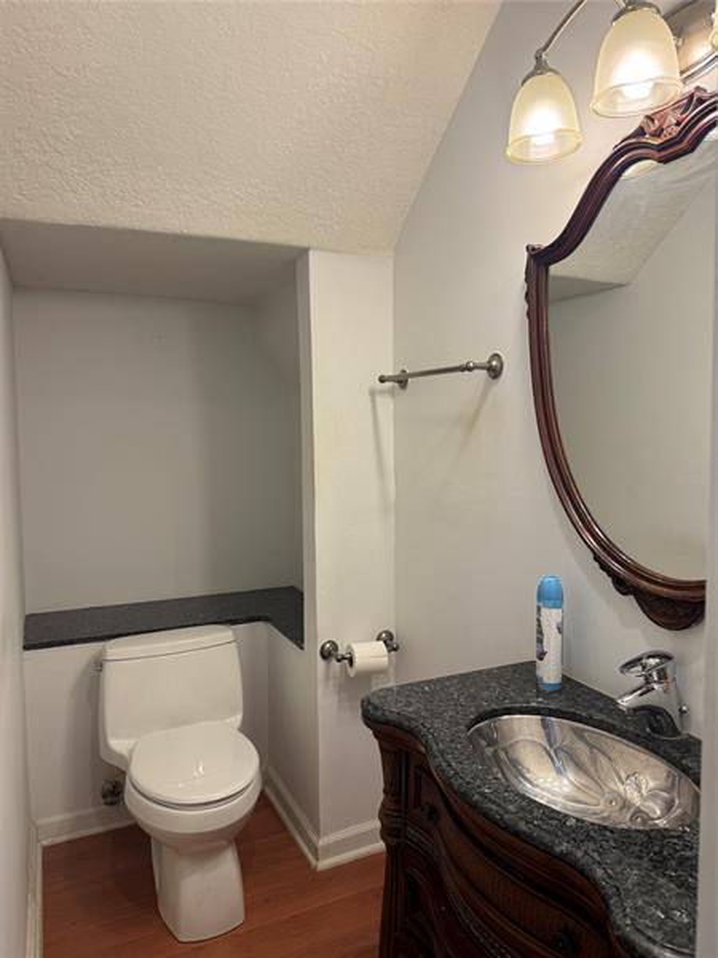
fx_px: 664
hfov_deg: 56.8
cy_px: 479
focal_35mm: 24
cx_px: 359
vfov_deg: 71.6
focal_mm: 6.76
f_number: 1.78
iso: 100
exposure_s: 1/120
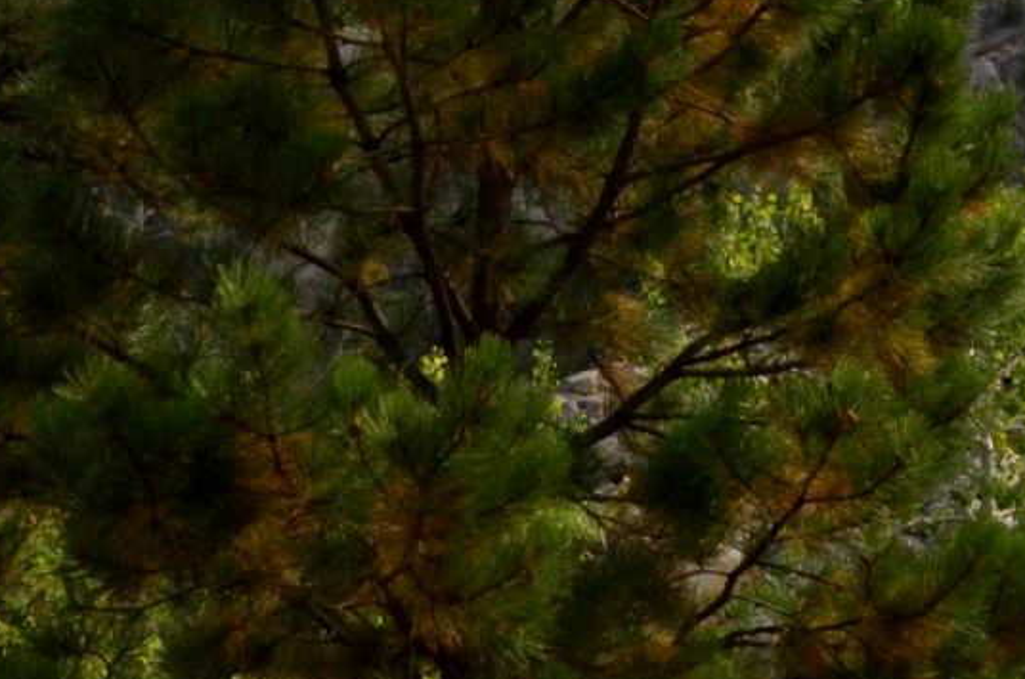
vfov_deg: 9.9
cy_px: -490
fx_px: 3748
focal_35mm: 132
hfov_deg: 15.4
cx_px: 954
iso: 1000
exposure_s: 1/1000
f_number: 13
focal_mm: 23
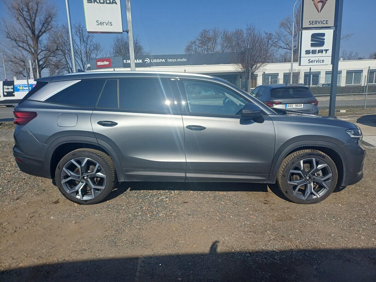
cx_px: 188
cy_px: 141
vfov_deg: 54.9
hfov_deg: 69.4
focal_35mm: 25
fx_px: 272
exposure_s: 1/1795
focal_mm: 4.65
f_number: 1.8
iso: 50
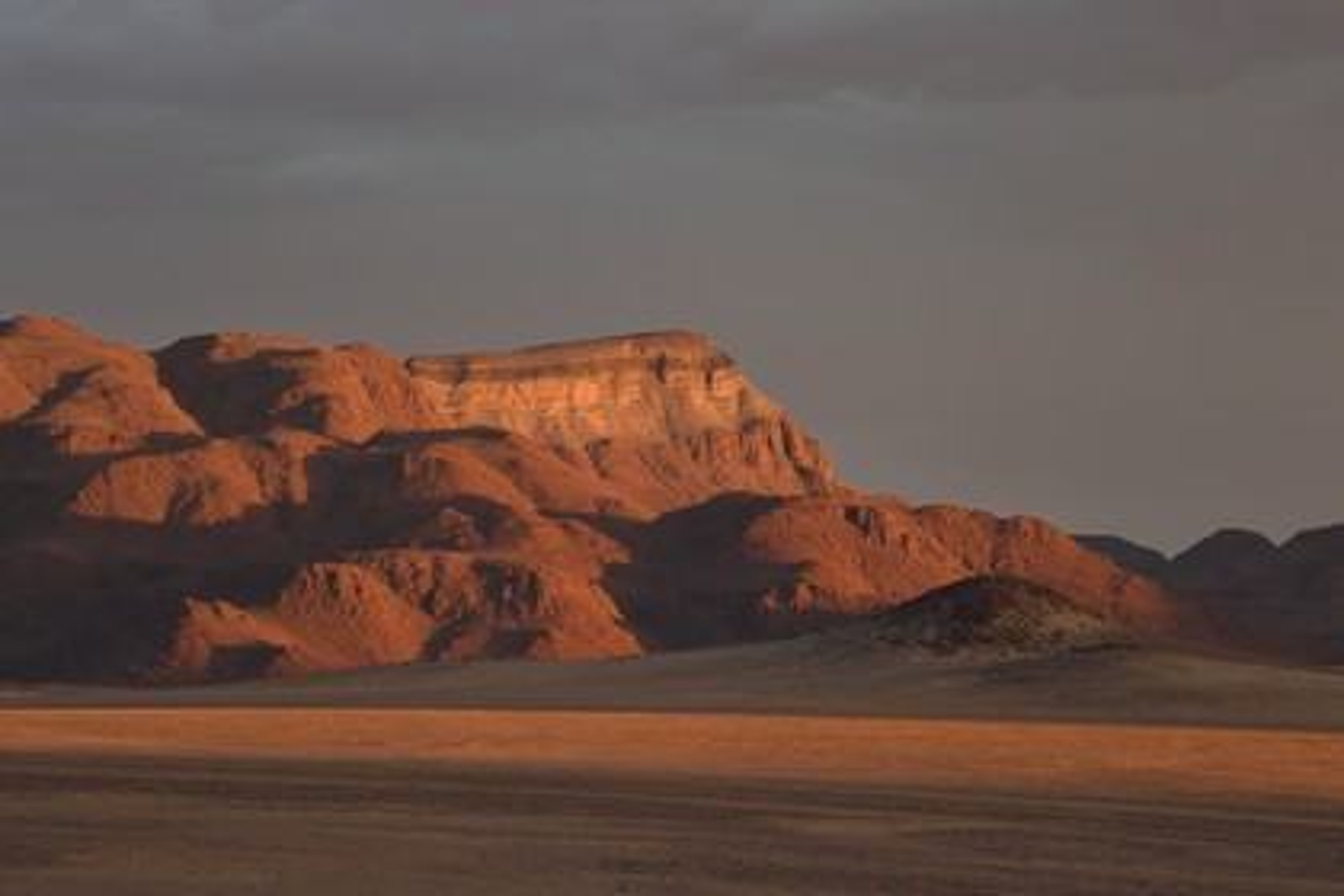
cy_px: 448
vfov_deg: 6.9
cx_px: 672
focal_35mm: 200
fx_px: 7466
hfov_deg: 10.3
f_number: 7.1
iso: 400
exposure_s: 1/160
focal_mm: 200
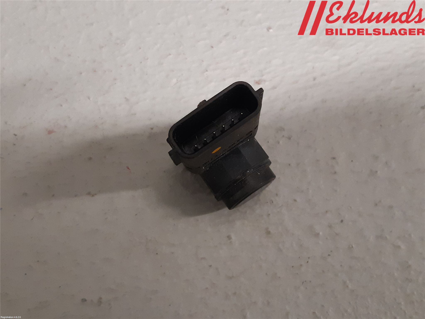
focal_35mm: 26
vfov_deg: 53.1
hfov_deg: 67.3
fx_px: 319
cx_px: 212
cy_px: 160
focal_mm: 3.93
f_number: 1.7
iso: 250
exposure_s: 1/50
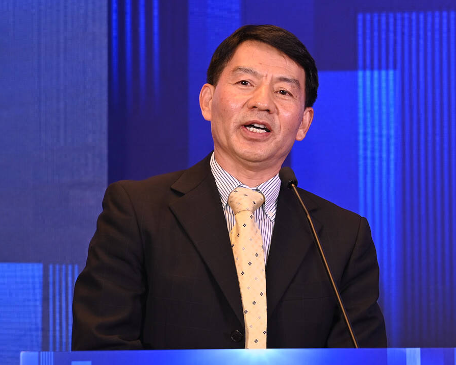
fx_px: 1700
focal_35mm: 126
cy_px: 217
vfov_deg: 12.2
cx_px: 321
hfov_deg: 15.2
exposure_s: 1/60
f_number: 6.3
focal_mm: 60
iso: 400
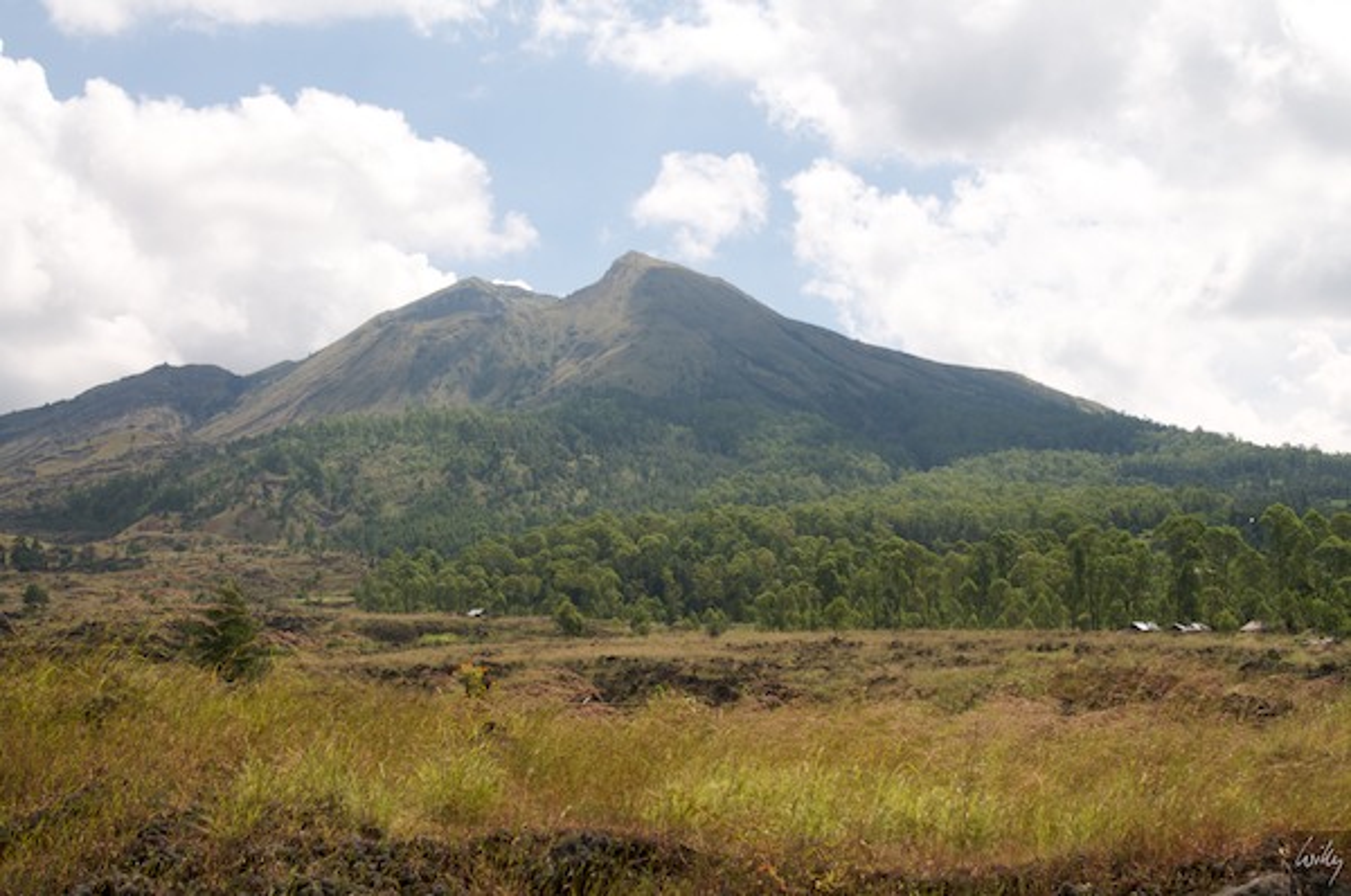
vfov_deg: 29.8
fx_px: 1686
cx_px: 676
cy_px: 448
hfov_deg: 43.7
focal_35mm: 45
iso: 320
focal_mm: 30
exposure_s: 1/500
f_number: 11
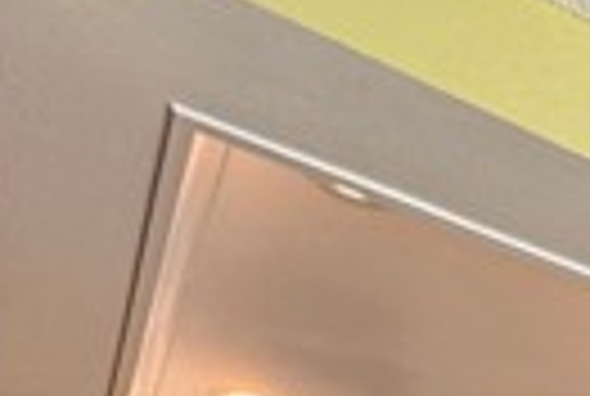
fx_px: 1166
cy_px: 954
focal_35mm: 71
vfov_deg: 13.7
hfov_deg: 22.0
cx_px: 950
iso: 160
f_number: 2.2
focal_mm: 2.22
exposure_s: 1/60
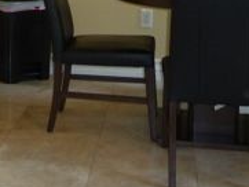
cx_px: 11
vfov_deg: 14.0
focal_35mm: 99
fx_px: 713
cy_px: -92
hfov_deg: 19.4
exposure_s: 1/30
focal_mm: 4.7
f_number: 3.3
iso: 125
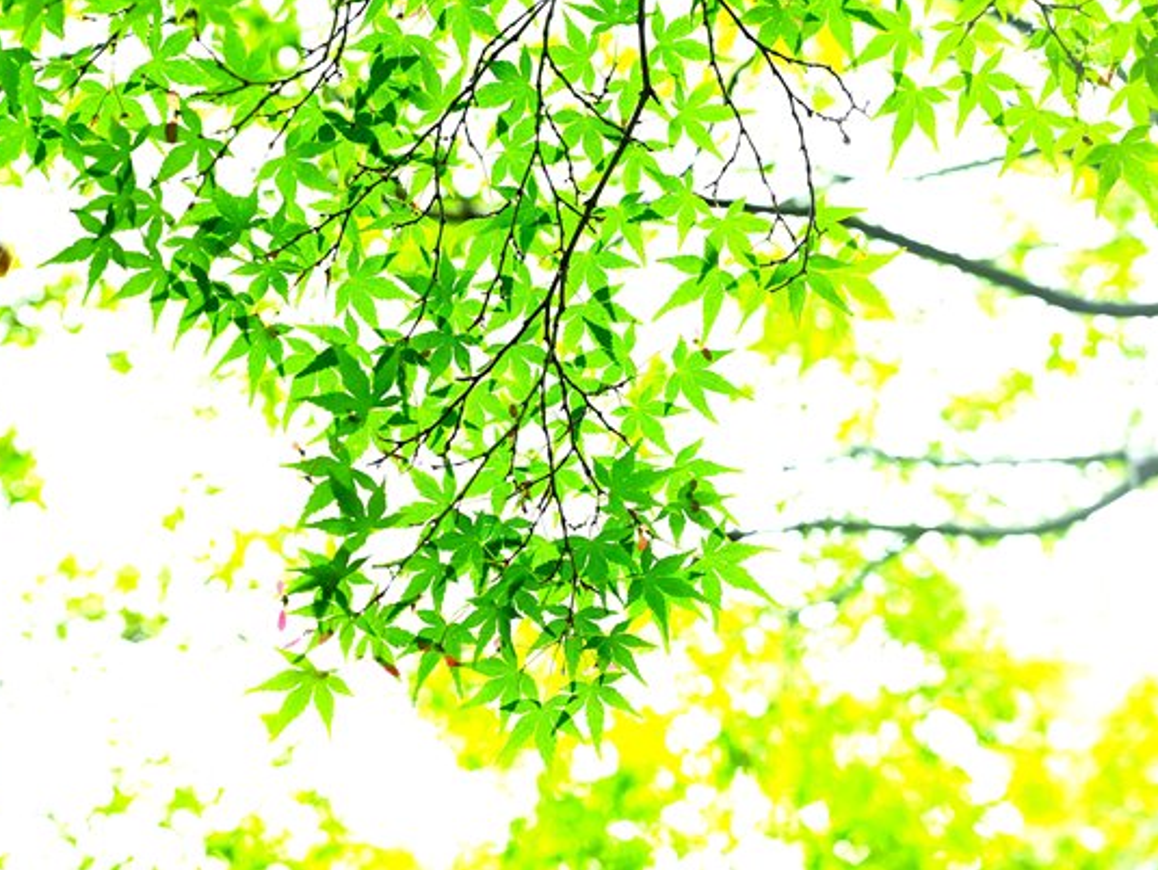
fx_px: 1841
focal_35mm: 55
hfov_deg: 34.9
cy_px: 430
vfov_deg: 26.6
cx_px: 561
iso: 640
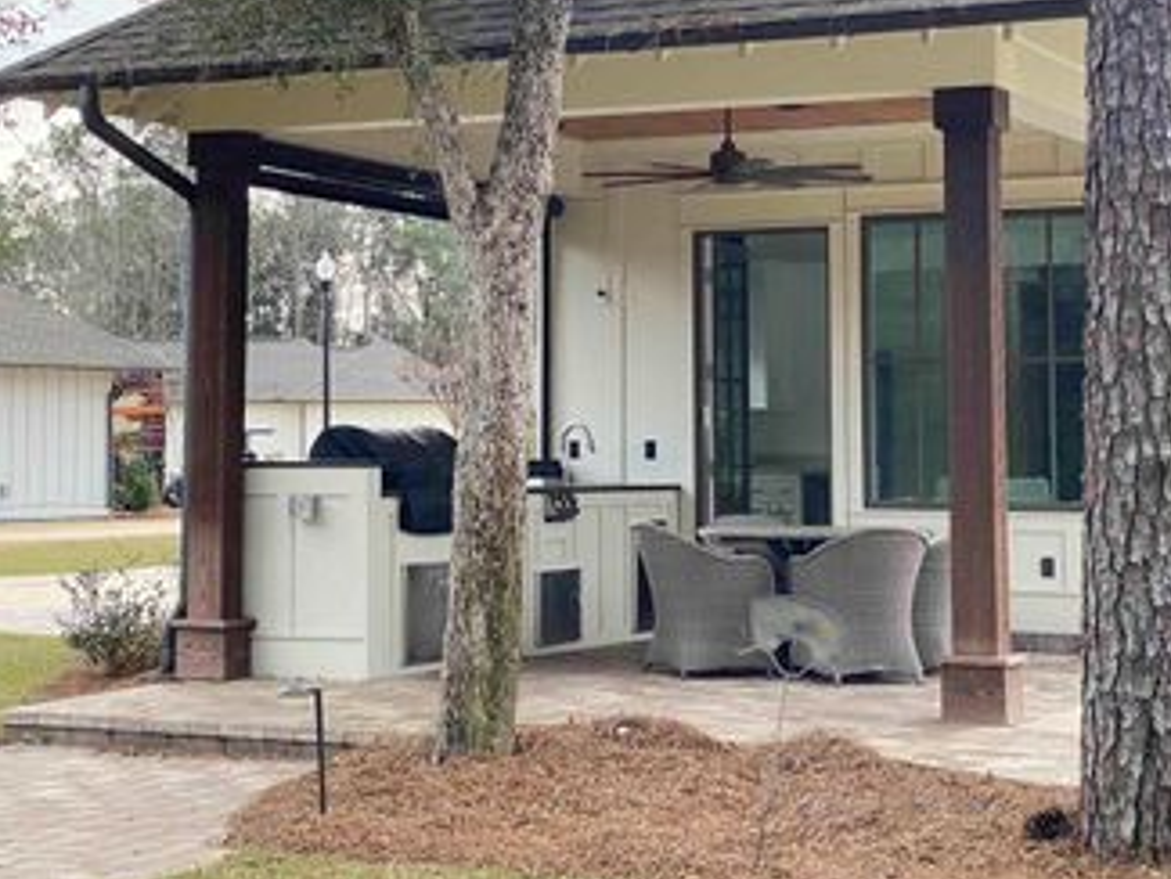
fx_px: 2707
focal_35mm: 80
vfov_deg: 18.3
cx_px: 486
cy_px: 218
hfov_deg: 24.4
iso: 20
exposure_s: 1/436
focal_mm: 6
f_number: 2
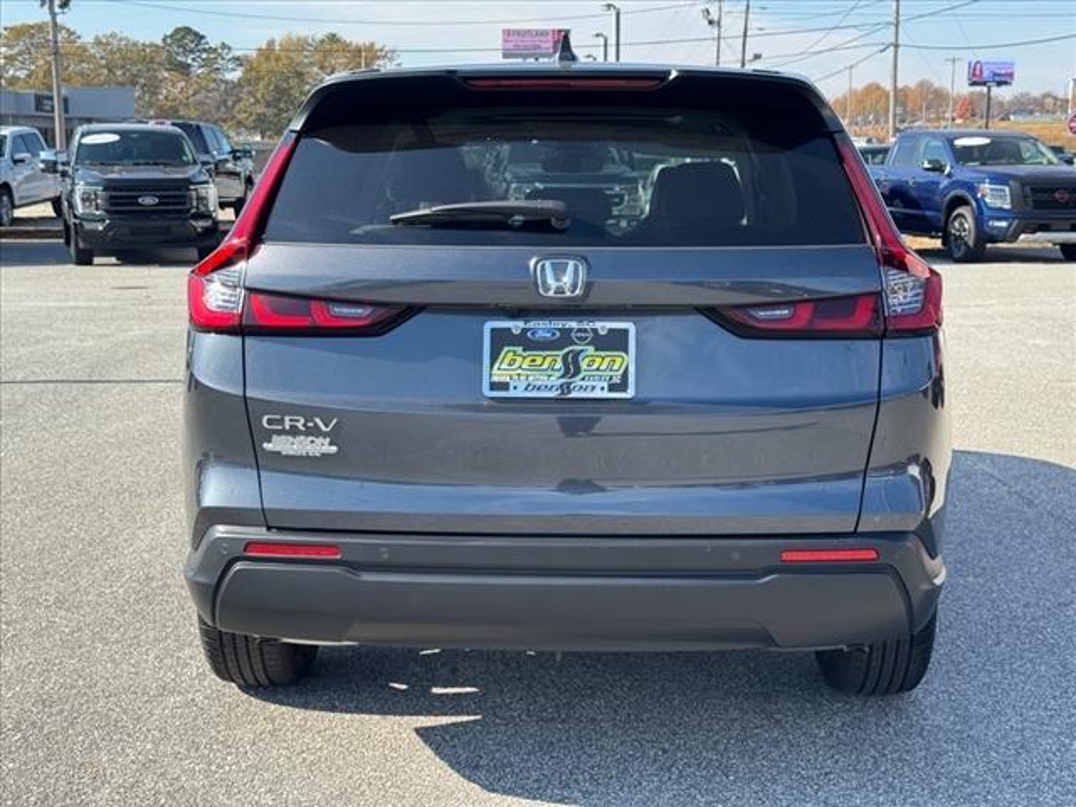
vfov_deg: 30.3
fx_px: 1492
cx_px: 538
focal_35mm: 48
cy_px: 404
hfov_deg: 39.7
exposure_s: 1/1560
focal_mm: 6.76
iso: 64
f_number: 1.78
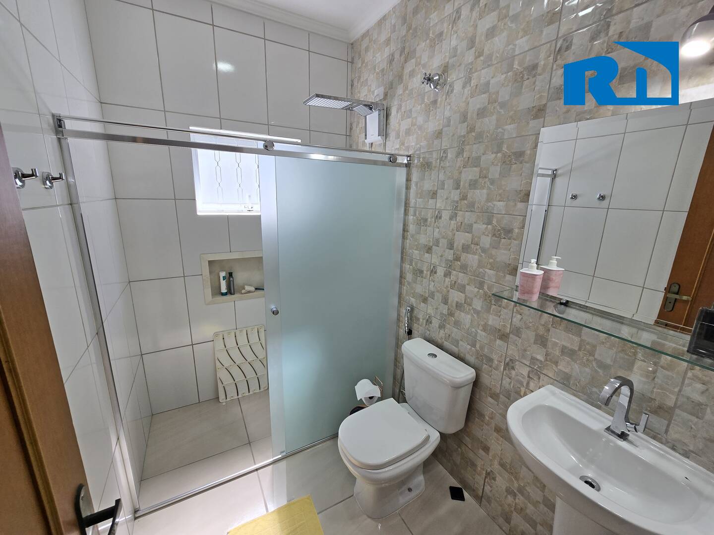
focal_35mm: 13
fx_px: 268
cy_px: 268
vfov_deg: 89.9
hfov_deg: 106.2
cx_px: 357
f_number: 2.2
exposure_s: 1/163
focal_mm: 2.2
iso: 50
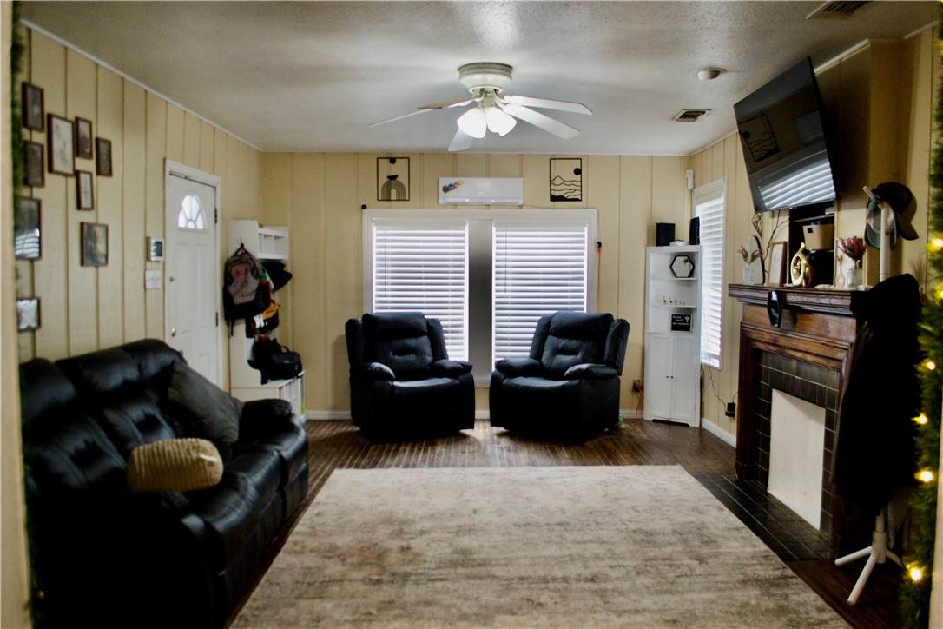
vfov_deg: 47.9
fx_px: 707
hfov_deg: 67.4
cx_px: 472
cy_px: 314
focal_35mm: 27
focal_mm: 18
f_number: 3.5
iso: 400
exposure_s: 1/30
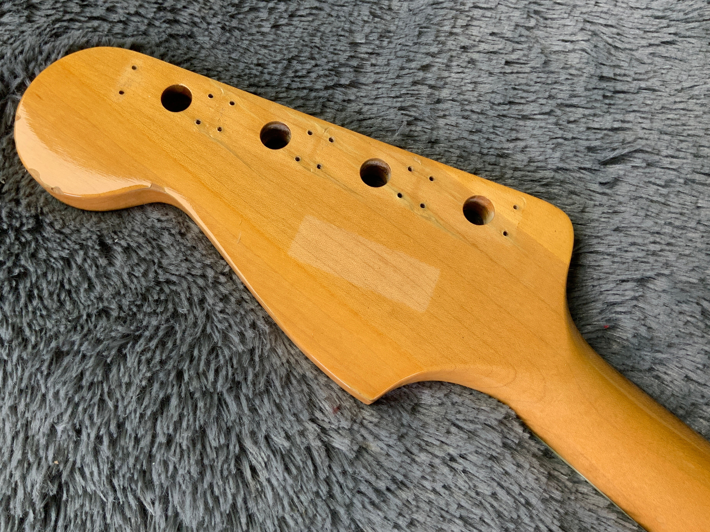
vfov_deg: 44.1
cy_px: 245
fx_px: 656
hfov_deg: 56.8
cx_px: 328
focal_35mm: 32
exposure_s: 1/100
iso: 50
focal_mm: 3
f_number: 1.8
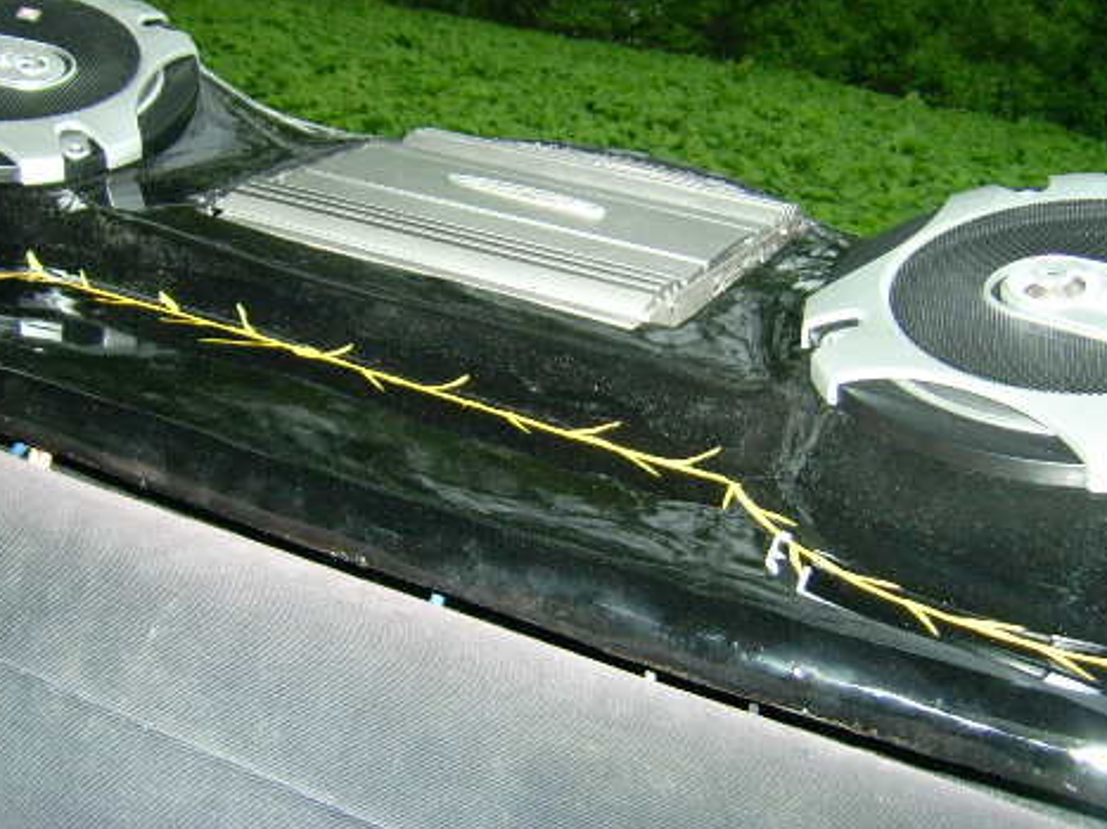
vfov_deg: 30.2
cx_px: 536
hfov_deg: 39.7
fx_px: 1535
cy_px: 377
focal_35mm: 48
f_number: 2.8
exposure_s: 1/60
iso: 100
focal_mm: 5.95
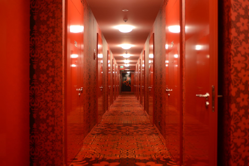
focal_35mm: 40
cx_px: 124
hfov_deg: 48.4
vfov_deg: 33.4
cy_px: 83
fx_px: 277
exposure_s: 1/5
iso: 100
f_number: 2.8
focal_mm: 40
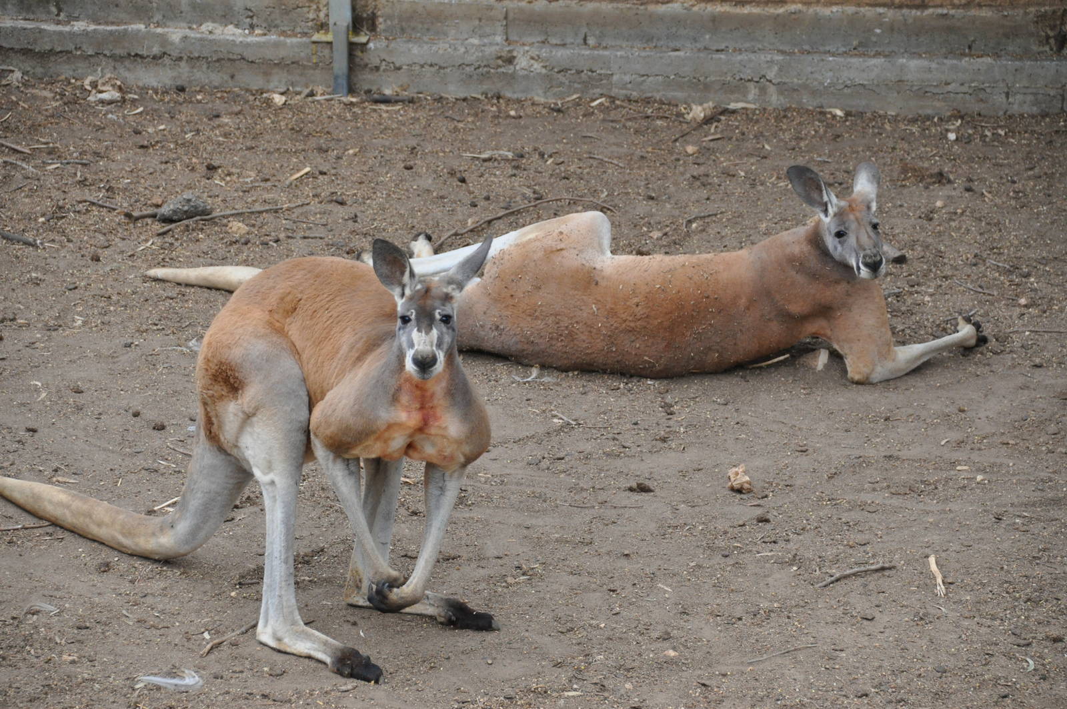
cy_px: 354
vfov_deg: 6.8
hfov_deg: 10.2
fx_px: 5995
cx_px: 534
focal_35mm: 202
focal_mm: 135
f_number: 6.3
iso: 1000
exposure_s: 1/500
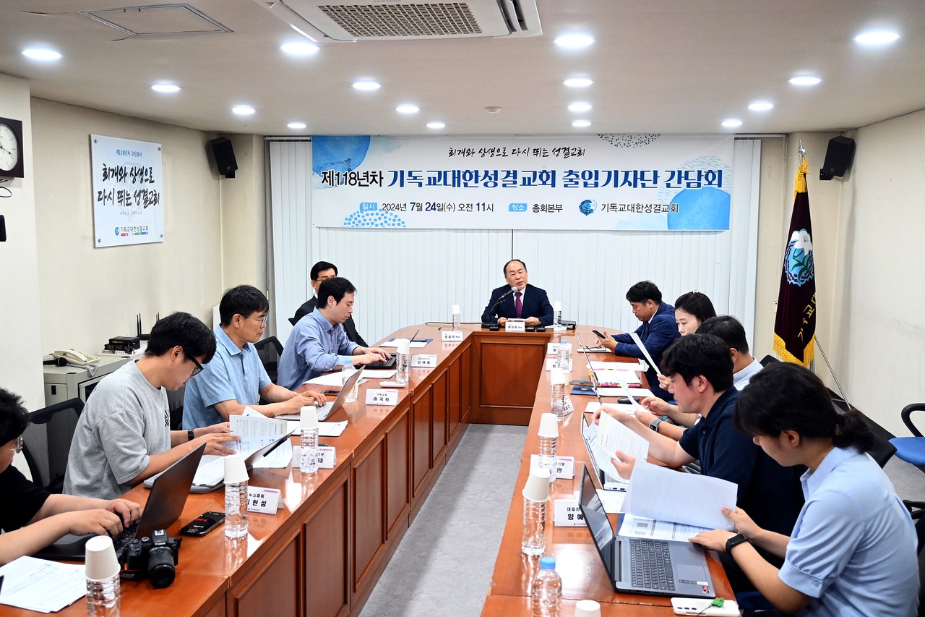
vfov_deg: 39.1
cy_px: 308
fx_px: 867
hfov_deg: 56.2
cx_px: 462
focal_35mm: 34
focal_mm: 22.5
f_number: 4
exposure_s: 1/125
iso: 1800
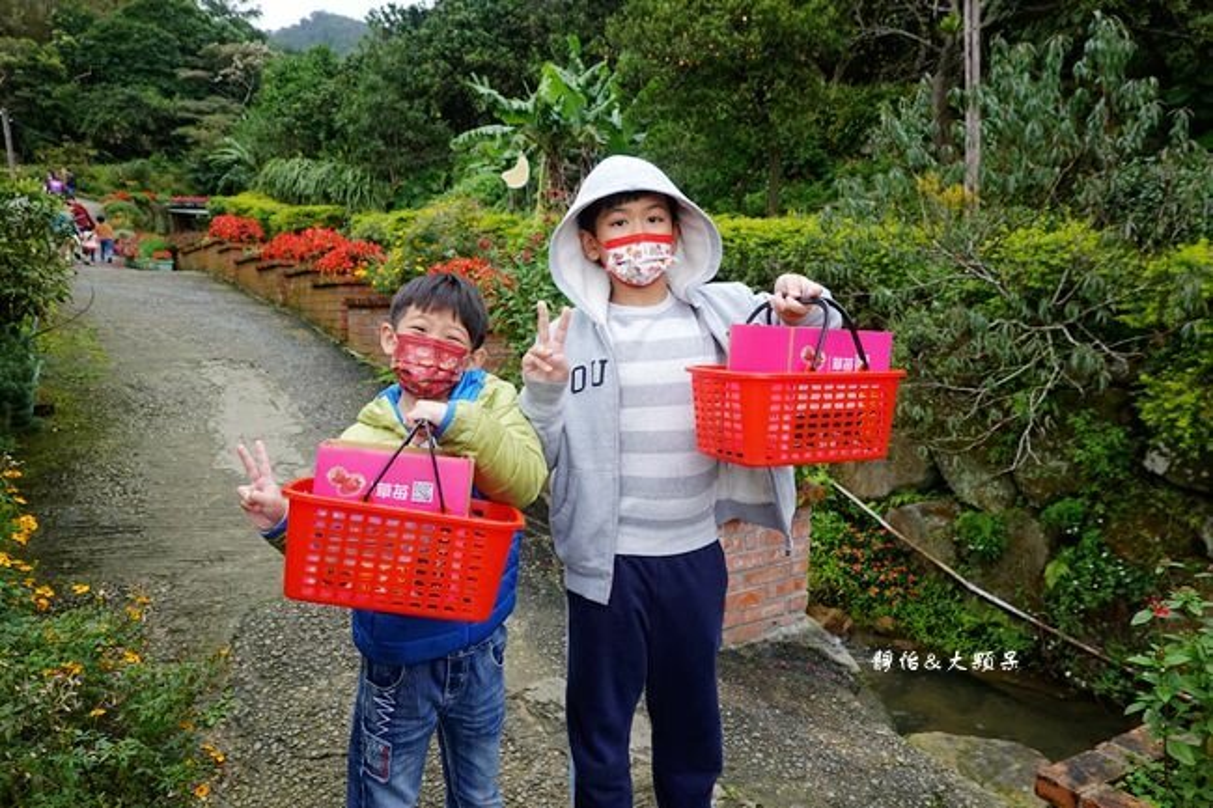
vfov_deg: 53.1
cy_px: 404
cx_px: 606
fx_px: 808
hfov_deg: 73.8
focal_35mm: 24
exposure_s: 1/125
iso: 125
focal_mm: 9
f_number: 2.8
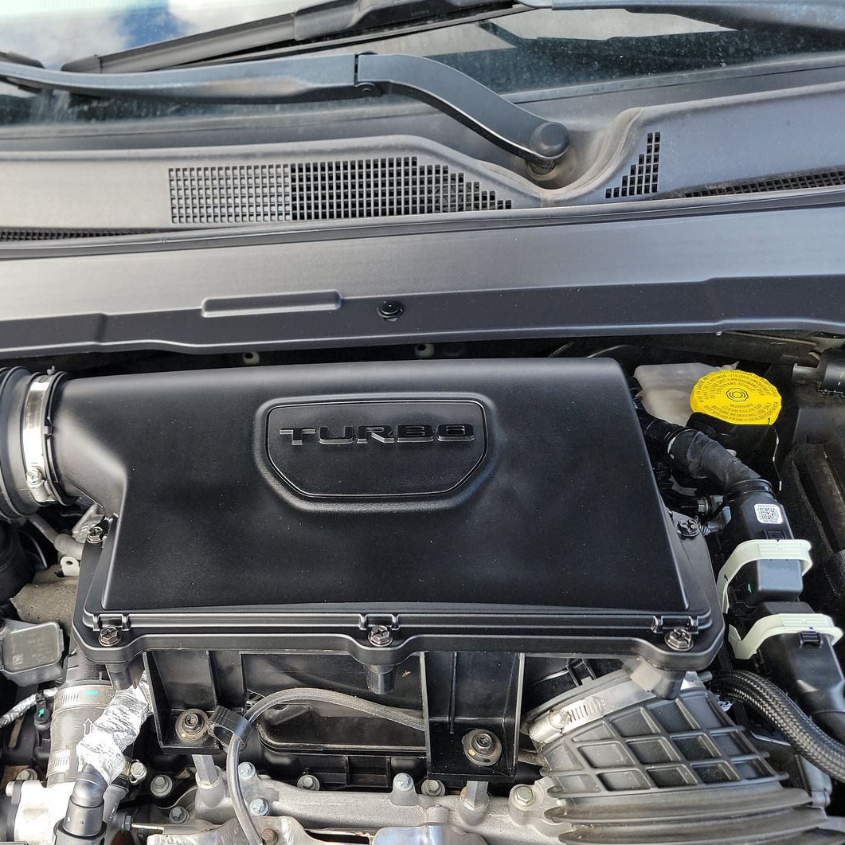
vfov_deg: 51.0
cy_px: 466
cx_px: 233
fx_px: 884
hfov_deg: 49.5
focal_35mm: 32
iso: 53
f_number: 1.8
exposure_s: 1/59
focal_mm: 6.7
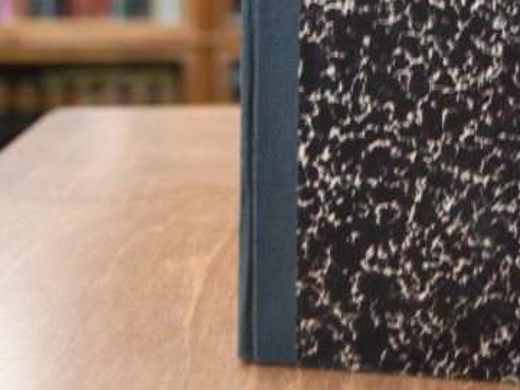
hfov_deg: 23.4
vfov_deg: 18.1
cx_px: 552
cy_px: -29
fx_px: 1187
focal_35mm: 79
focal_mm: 22
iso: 100
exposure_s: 1/6
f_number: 3.5
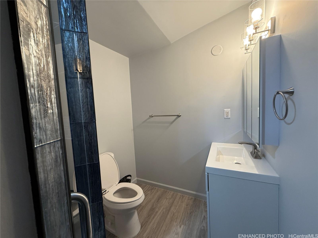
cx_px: 159
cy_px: 119
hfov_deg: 102.1
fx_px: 129
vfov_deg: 85.7
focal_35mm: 14
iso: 200
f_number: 2.2
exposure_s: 1/60
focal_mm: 2.22
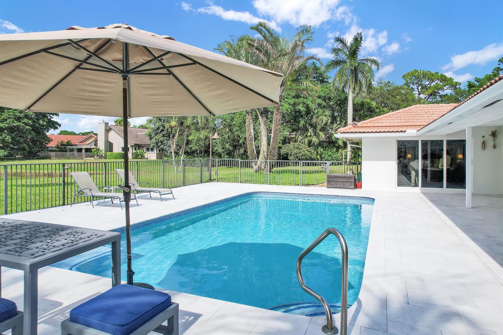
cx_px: 252
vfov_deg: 57.2
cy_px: 168
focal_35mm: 22
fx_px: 307
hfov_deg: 78.6
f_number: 2.8
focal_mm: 8.38
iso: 160
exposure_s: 1/3200
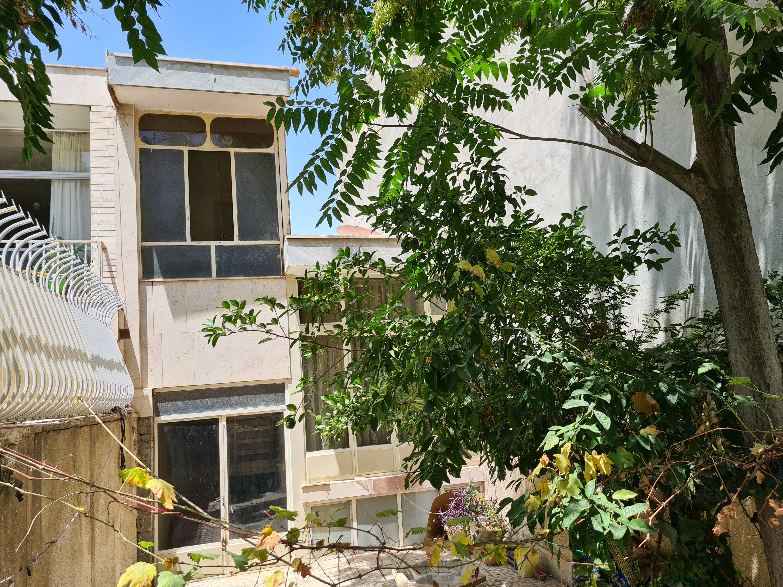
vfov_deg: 53.1
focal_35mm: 26
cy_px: 294
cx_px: 392
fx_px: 588
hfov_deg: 67.3
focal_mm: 5.4
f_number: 1.8
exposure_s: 1/1088
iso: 50
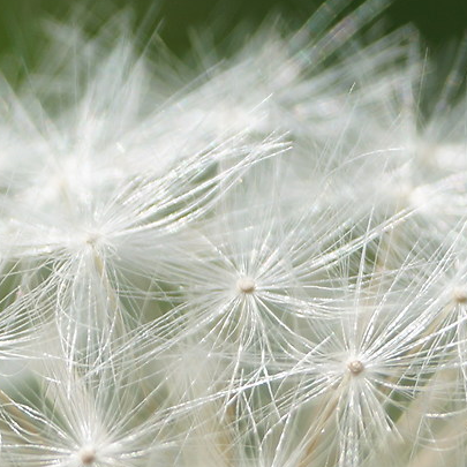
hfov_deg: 4.2
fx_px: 6342
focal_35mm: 416
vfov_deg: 4.2
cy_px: 544
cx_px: 188
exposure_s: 1/400
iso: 100
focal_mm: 55
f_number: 7.1
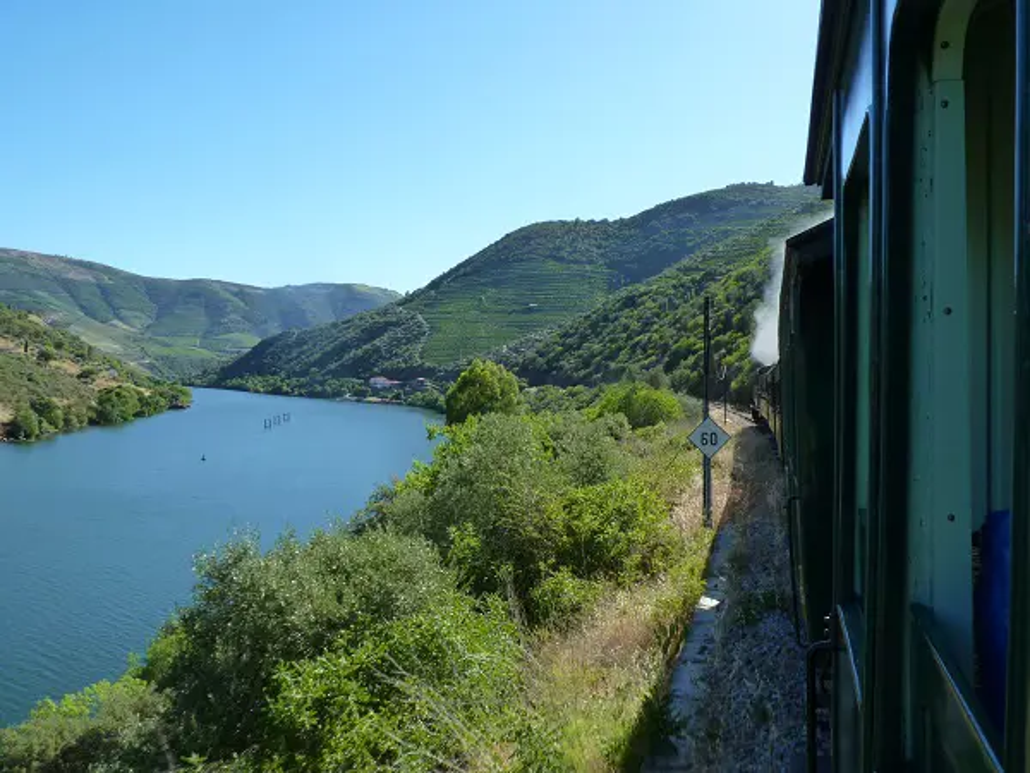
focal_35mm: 27
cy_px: 386
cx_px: 515
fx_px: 803
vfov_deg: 51.4
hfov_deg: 65.3
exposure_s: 1/250
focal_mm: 4.8
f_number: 5
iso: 125
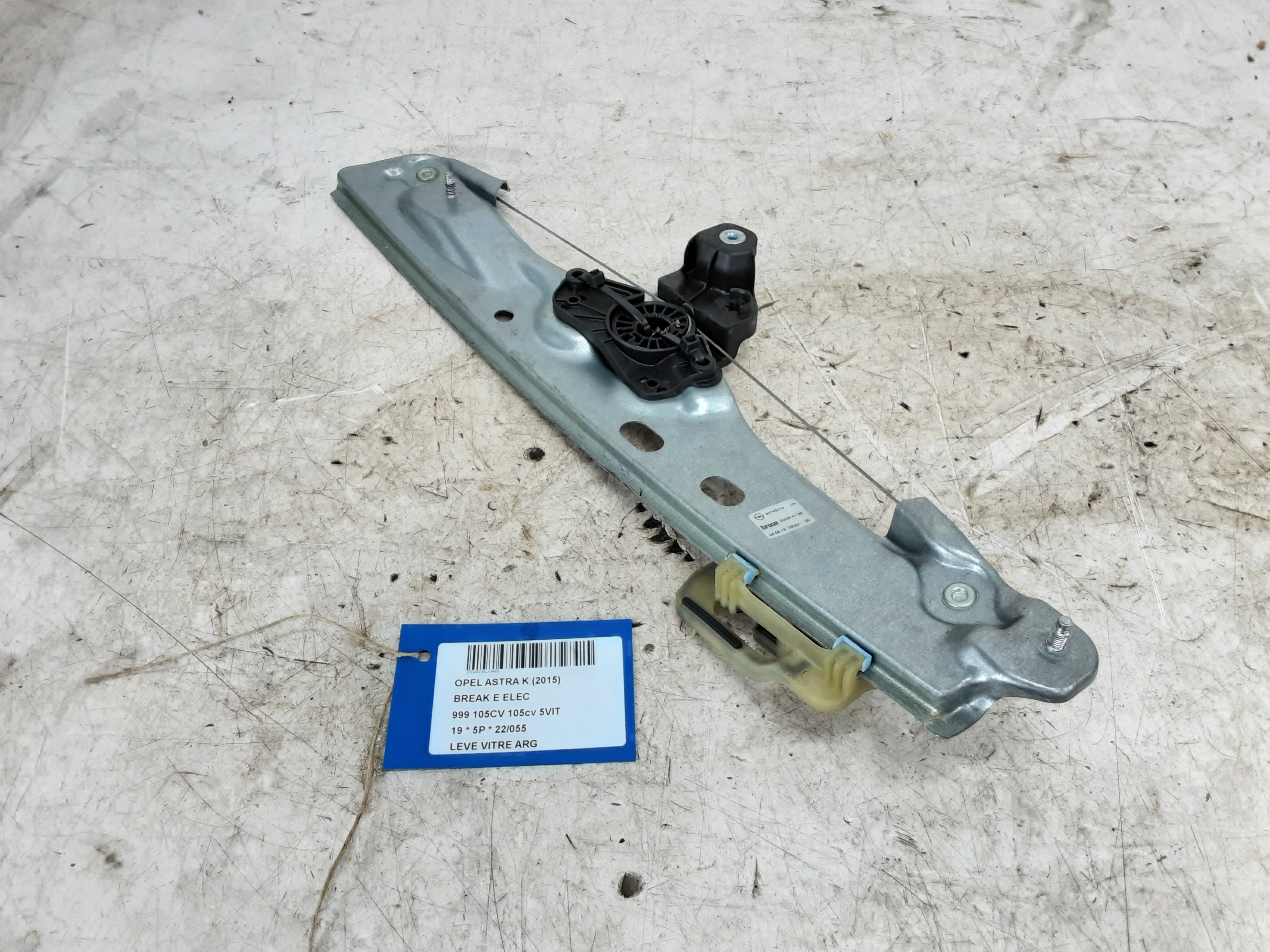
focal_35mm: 27
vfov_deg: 51.4
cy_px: 476
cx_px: 635
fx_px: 991
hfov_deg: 65.3
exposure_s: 1/50
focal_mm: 2.91
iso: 80
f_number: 1.9
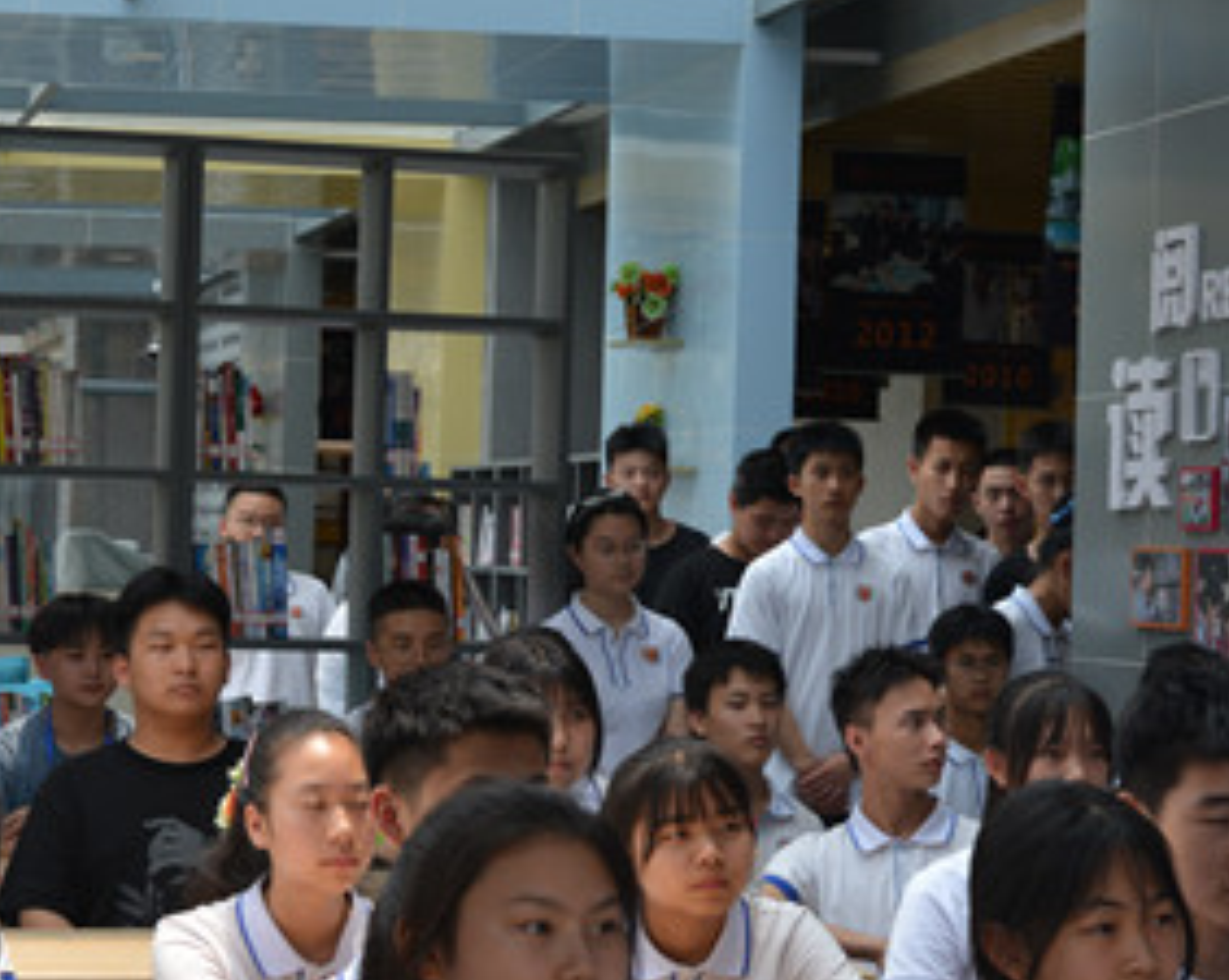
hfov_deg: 19.9
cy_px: 501
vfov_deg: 16.0
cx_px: 771
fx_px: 3488
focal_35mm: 96
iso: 400
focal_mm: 48
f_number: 7.1
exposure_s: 1/200
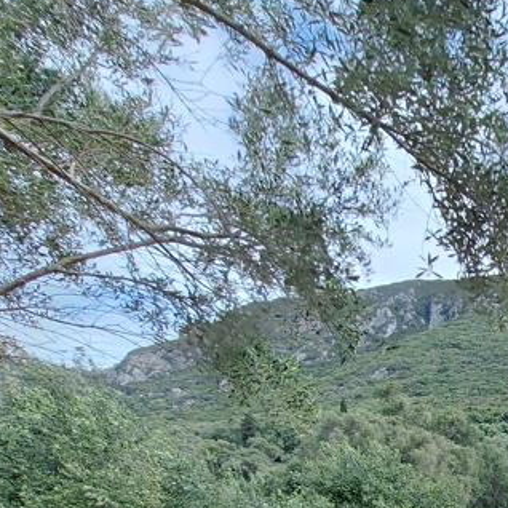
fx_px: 614
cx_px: 652
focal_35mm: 37
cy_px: 577
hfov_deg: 33.5
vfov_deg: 36.8
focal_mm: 1.74
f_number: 2.2
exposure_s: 1/818
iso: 40
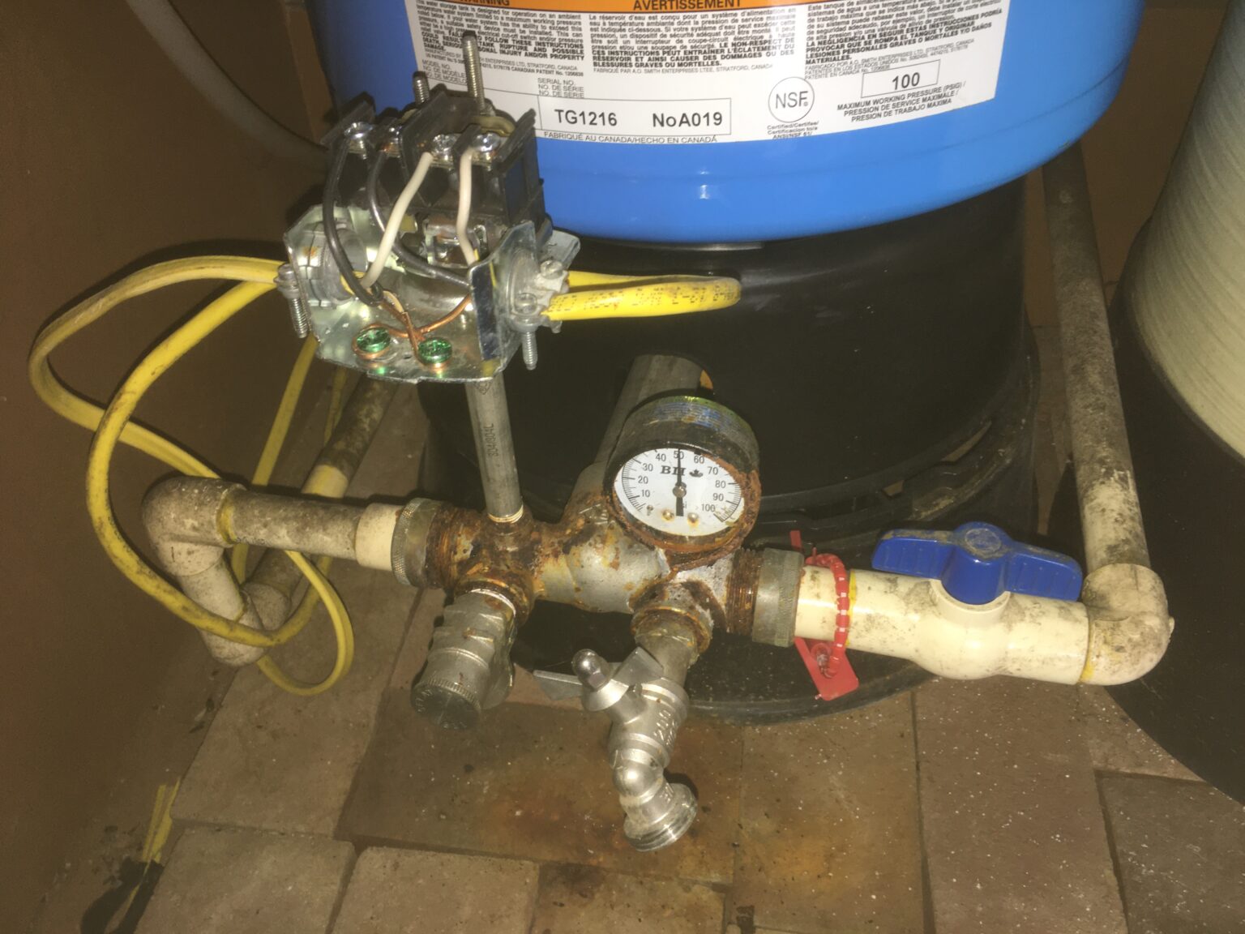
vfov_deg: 48.2
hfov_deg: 61.7
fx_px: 1043
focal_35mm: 29
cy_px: 467
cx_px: 622
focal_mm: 4.15
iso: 32
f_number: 2.2
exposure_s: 1/30
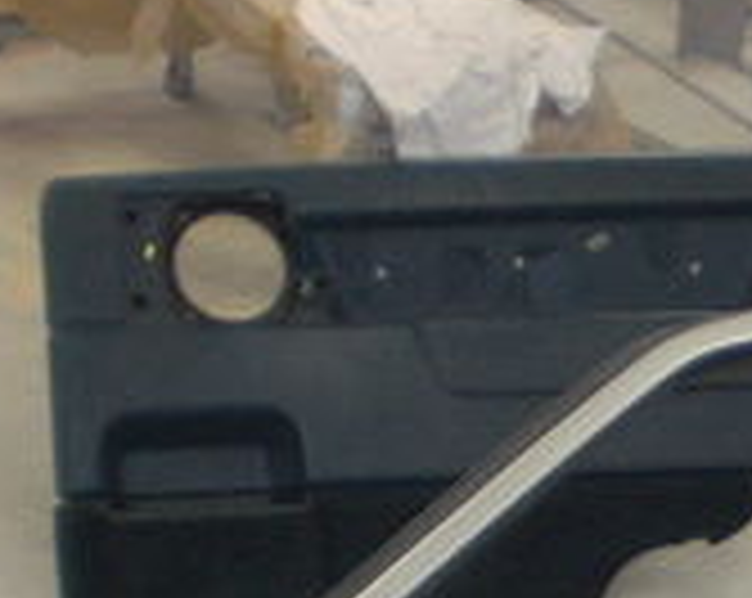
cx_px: 991
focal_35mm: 135
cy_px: 1007
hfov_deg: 13.7
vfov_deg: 10.8
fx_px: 2999
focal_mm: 6.3
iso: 200
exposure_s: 1/60
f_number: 3.1
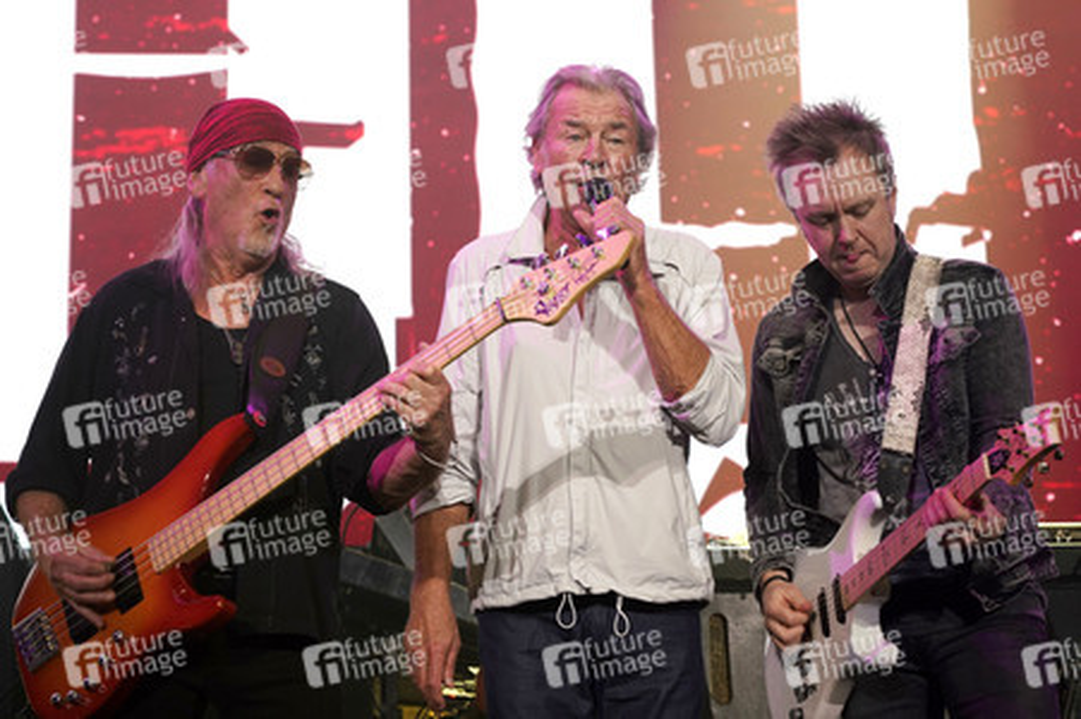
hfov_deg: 29.7
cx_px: 540
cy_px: 360
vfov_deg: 20.0
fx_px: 2040
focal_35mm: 68
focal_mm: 68
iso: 640
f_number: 5.6
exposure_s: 1/250
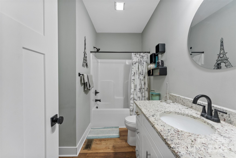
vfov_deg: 78.9
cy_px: 79
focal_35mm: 15
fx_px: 96
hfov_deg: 101.9
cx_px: 118
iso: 1600
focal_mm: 14.6
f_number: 9
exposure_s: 1/8
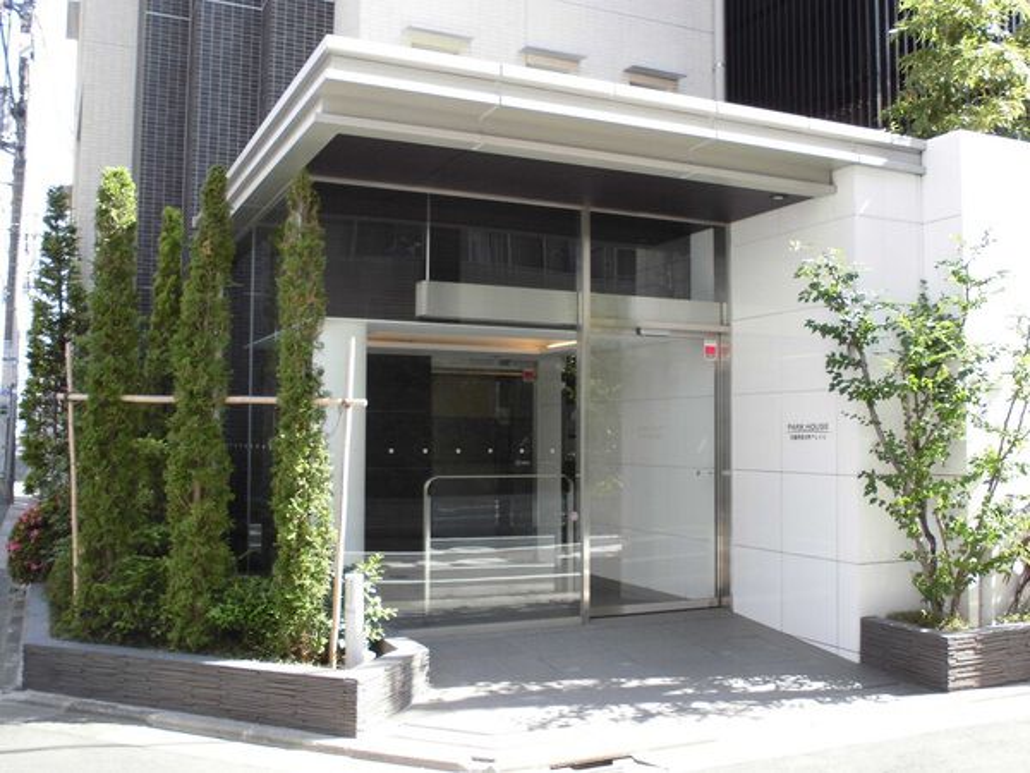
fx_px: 1012
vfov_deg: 41.8
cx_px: 515
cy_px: 386
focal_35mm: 34
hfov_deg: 54.0
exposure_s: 1/80
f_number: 4
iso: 100
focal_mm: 6.1
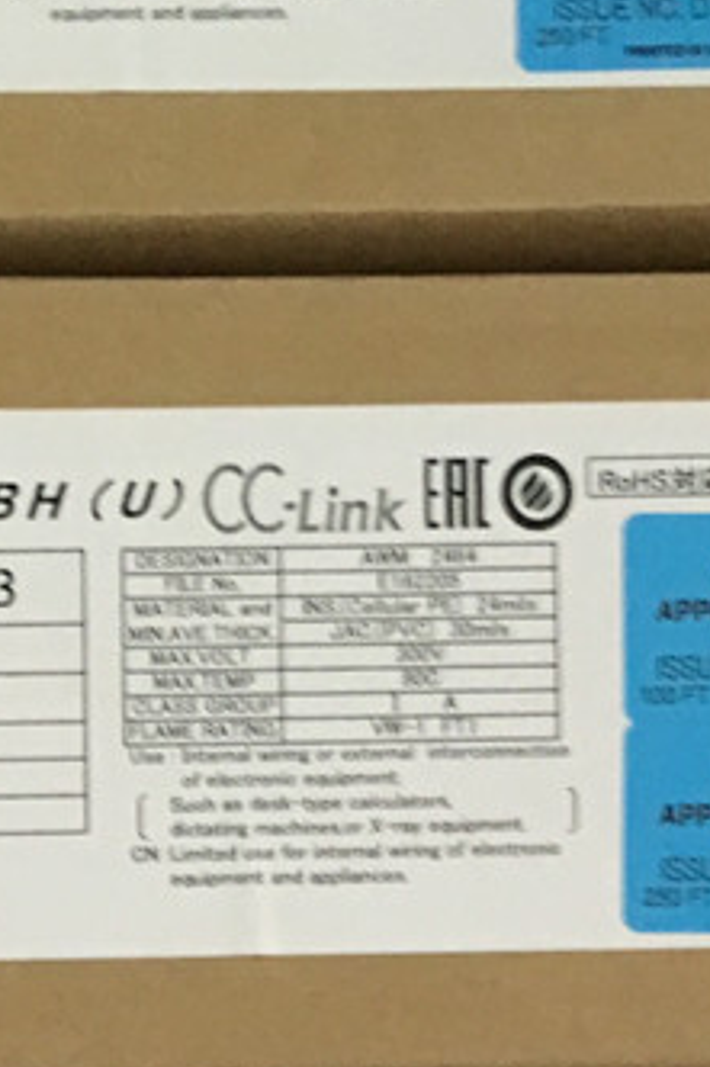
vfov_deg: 19.7
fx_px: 2872
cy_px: 1308
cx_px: 495
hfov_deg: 14.1
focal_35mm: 97
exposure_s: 1/17
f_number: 2.2
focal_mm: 4.15
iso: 400
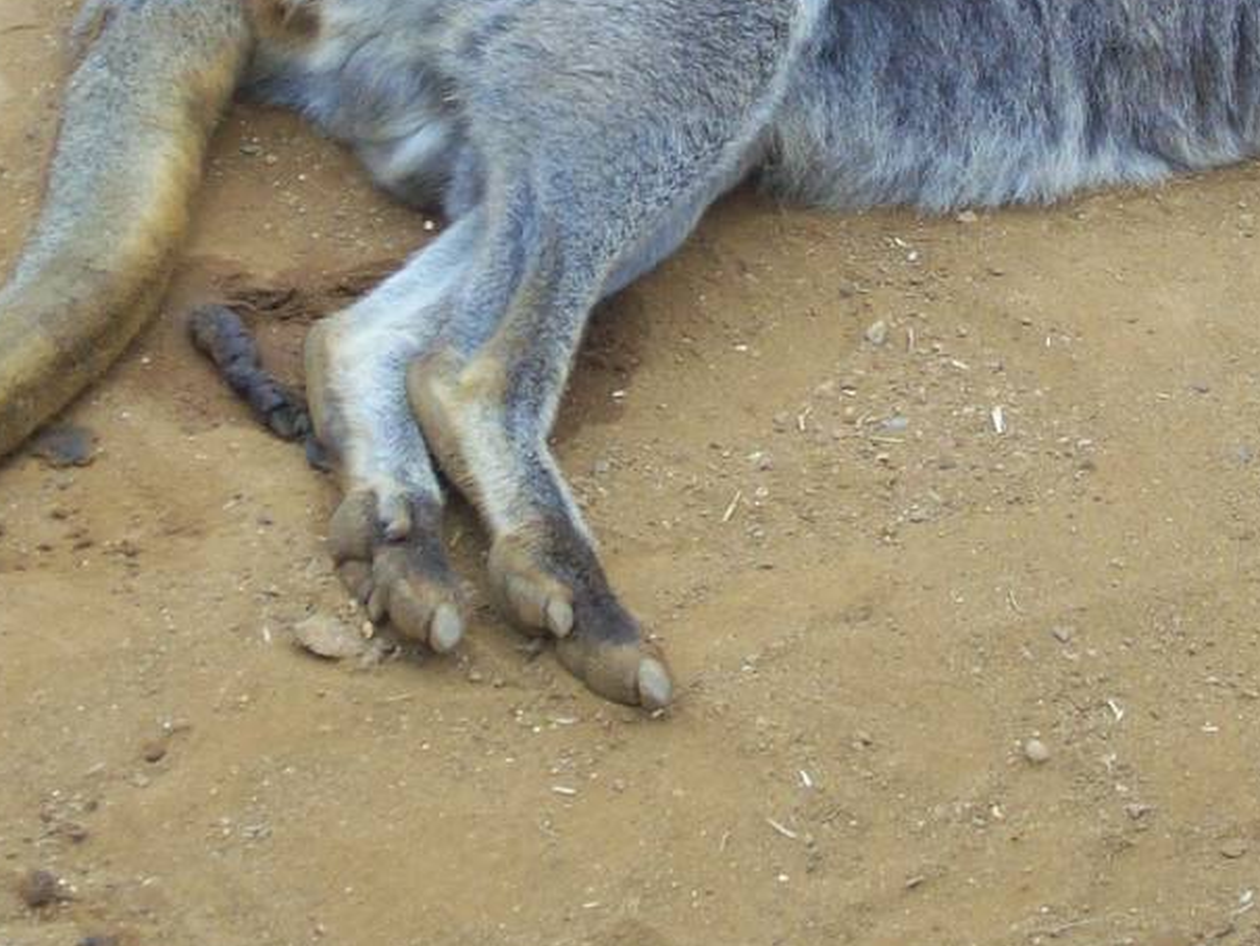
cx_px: 973
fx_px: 6735
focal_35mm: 185
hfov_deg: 10.7
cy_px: 20
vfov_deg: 8.0
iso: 80
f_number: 3.8
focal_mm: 11.6
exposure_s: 1/274
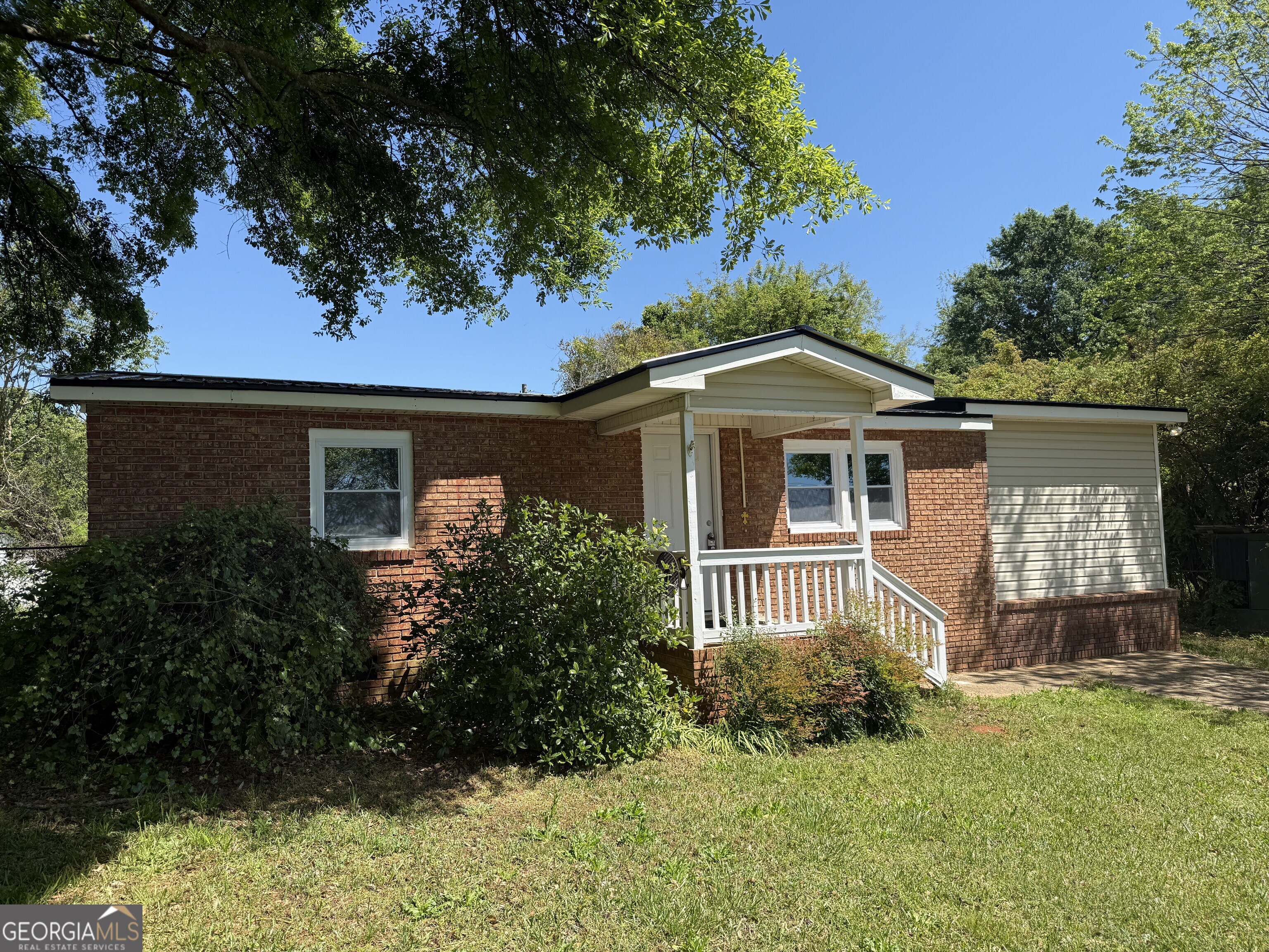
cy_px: 476
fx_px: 880
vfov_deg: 56.8
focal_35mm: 24
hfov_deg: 71.6
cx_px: 634
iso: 80
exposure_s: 1/2611
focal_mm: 6.76
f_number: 1.78
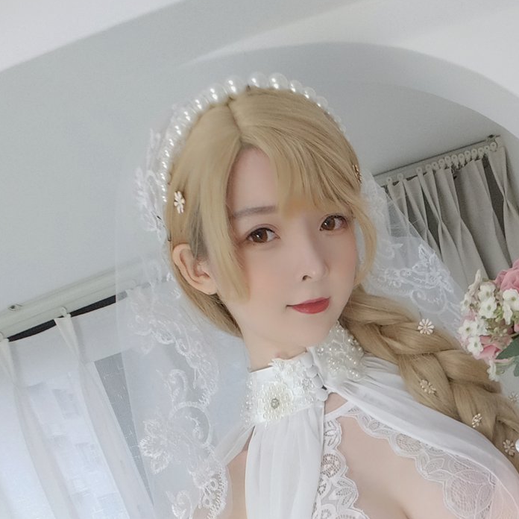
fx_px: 933
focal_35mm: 55
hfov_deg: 30.0
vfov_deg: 28.6
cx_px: 444
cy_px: 553
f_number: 1.8
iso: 125
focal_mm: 4.36
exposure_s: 1/25
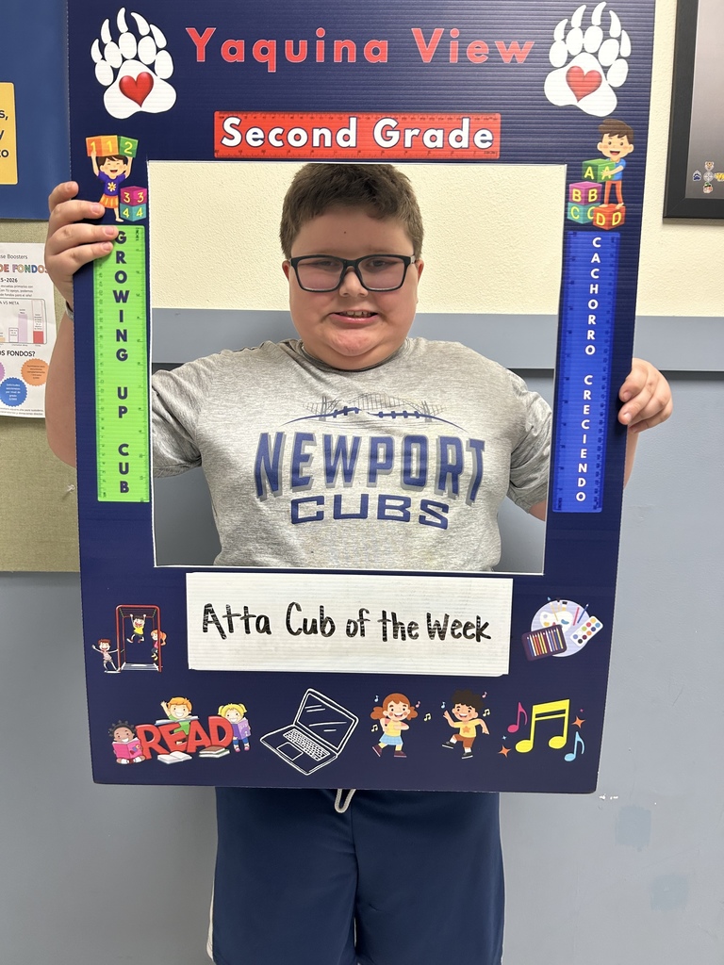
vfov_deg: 67.3
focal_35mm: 26
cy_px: 482
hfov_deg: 53.1
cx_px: 362
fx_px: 725
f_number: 1.5
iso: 100
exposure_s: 1/60
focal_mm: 5.7
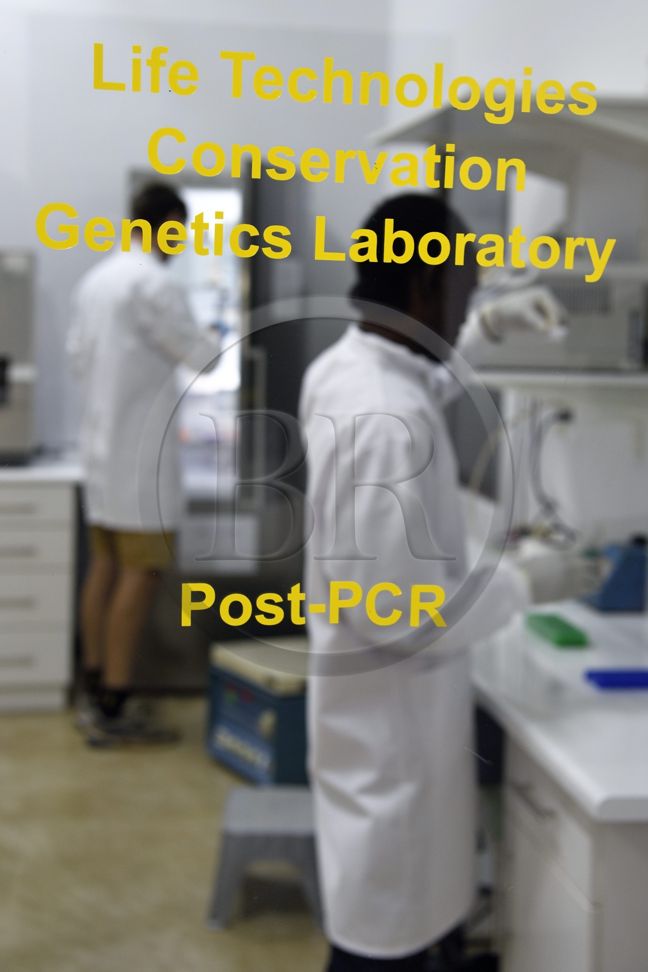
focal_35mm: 55
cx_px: 324
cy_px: 486
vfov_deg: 36.2
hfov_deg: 24.6
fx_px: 1485
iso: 800
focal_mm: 55
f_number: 5
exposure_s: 1/25
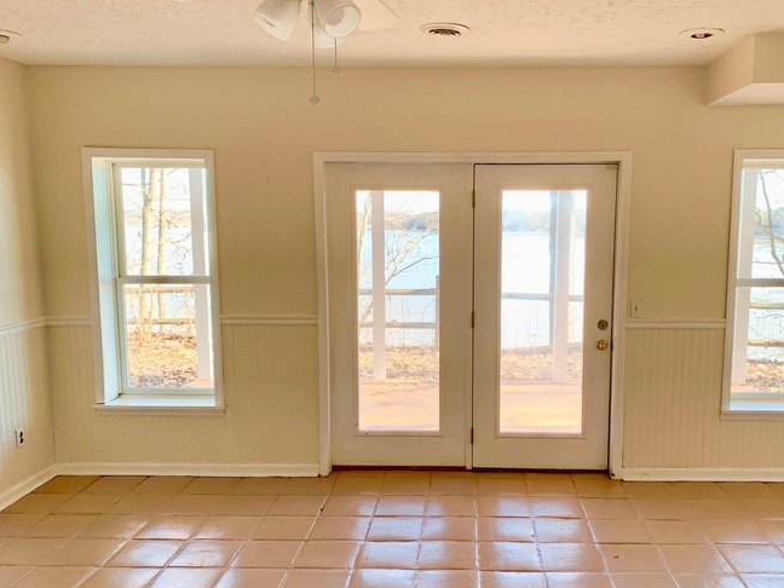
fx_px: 702
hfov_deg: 58.0
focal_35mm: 31
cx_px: 464
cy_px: 321
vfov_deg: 45.4
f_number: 1.8
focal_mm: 4.25
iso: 50
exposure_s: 1/121
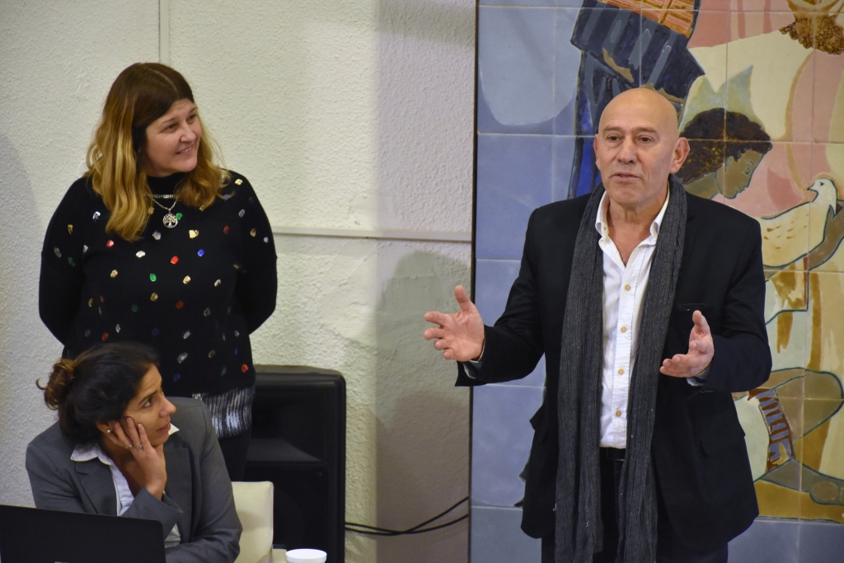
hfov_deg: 15.2
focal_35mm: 135
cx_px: 422
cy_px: 282
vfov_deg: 10.2
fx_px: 3165
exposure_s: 1/60
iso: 2500
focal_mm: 90
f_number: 5.3
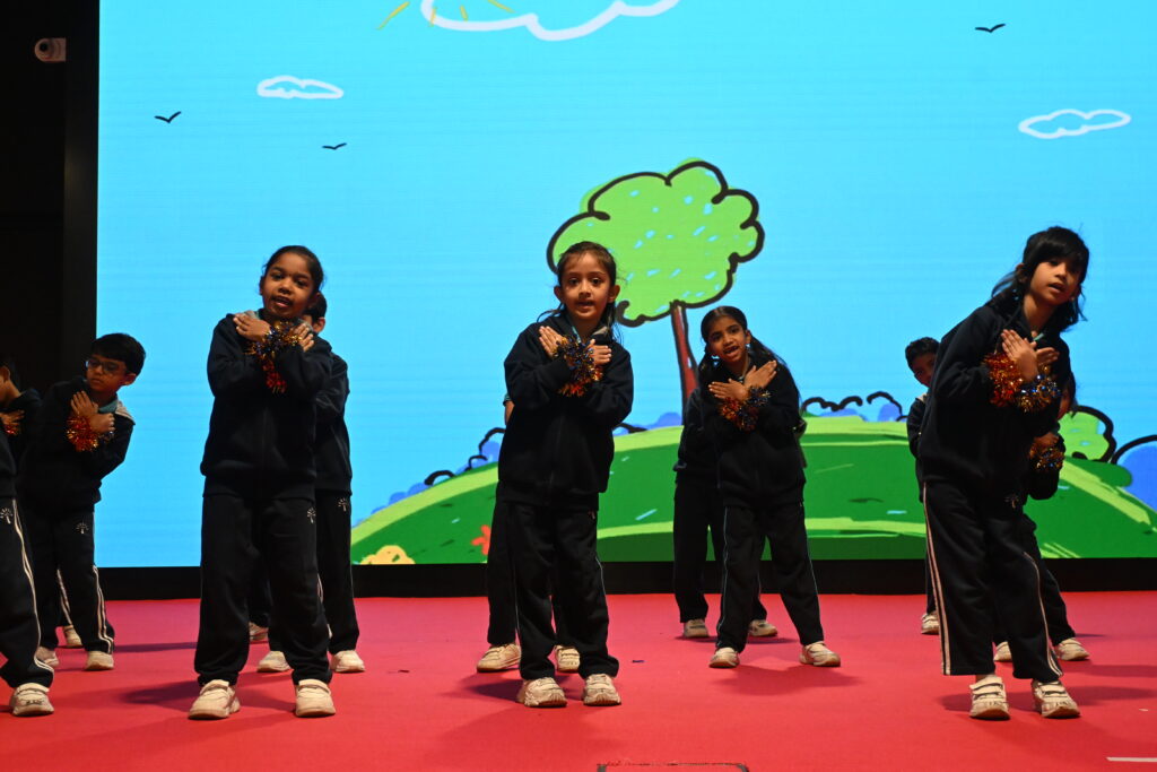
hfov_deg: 38.9
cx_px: 578
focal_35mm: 51
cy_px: 386
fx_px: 1639
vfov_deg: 26.5
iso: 3200
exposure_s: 1/160
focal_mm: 34
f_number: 6.3
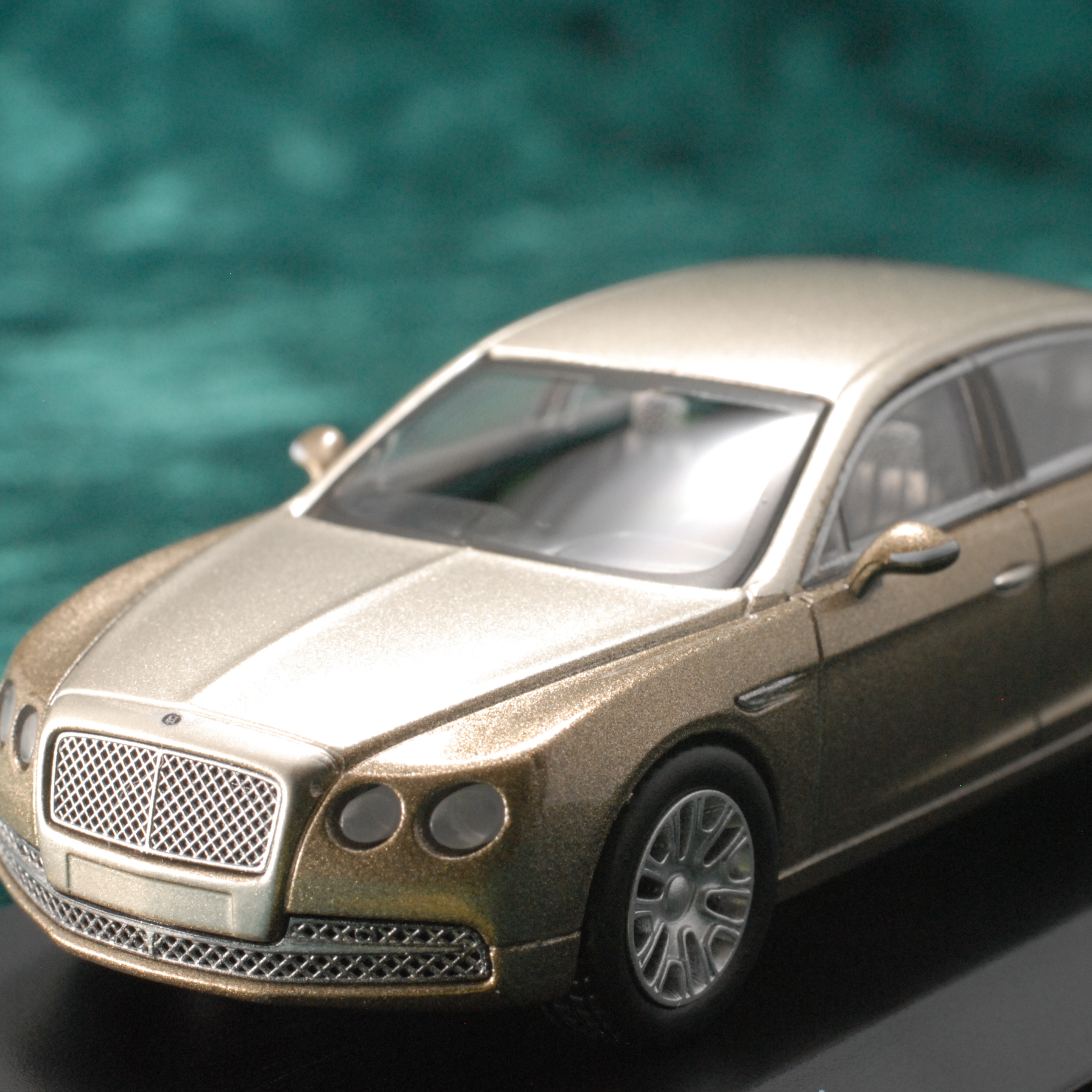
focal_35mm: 96
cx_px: 681
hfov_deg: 18.1
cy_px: 548
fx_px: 3426
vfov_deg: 18.1
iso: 800
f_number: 20
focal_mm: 50
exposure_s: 1/2
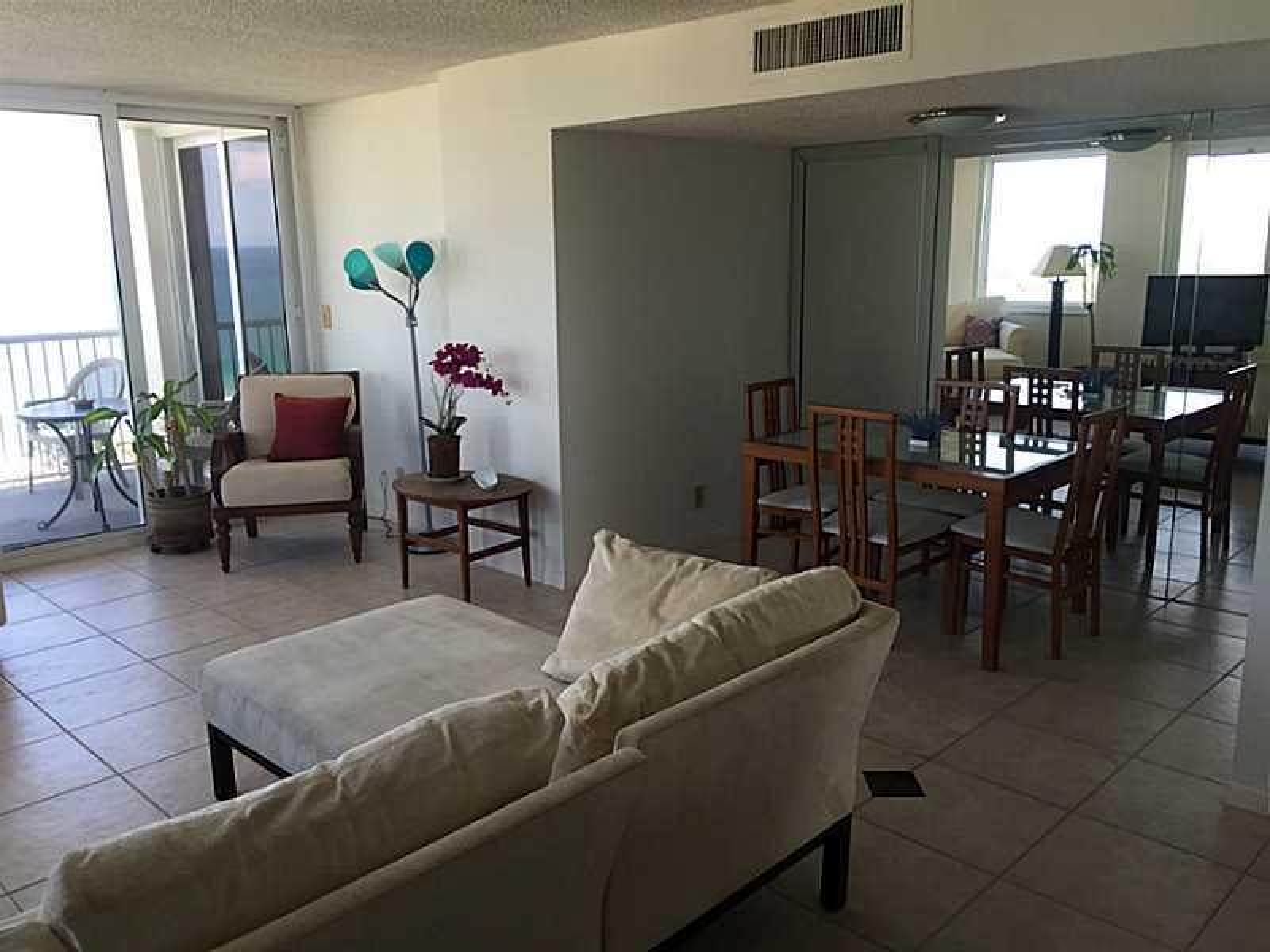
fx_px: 1064
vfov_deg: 48.2
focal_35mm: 29
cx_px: 635
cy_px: 476
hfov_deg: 61.7
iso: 32
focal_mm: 4.15
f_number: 2.2
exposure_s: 1/60
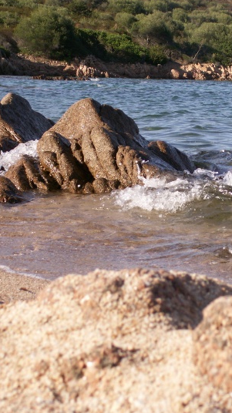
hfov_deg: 11.0
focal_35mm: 109
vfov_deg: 19.6
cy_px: 186
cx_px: 257
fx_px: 1194
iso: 50
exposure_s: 1/500
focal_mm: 11.19
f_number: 4
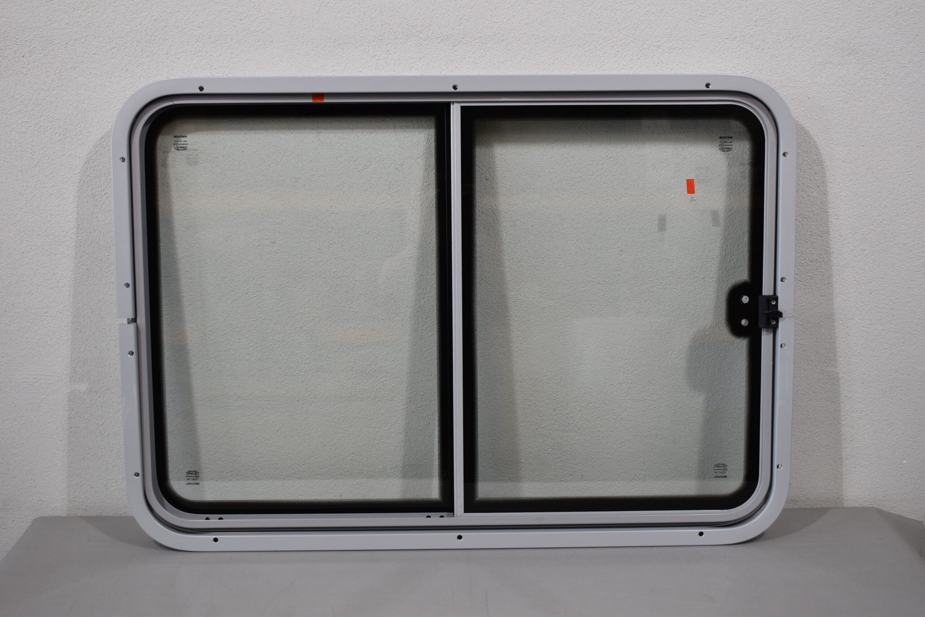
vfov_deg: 31.9
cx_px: 462
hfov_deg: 46.4
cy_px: 308
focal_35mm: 42
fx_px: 1079
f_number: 5.6
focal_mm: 28
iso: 360
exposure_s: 1/125
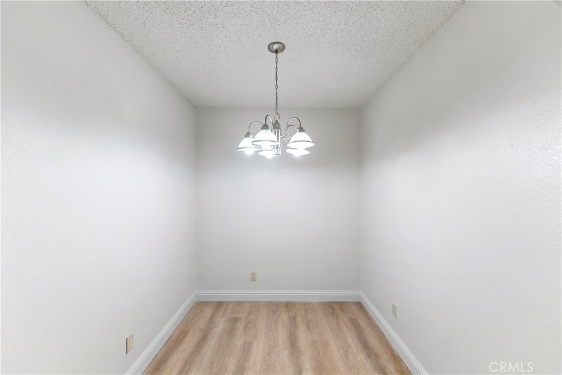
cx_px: 281
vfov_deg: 81.2
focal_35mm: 14
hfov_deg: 104.2
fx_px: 219
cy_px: 188
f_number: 4
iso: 500
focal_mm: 14
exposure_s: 1/160
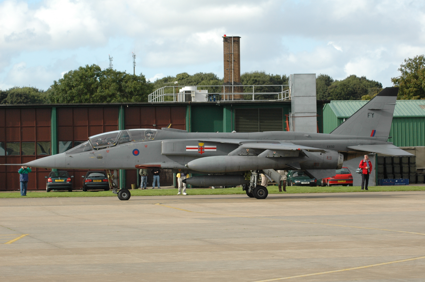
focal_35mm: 150
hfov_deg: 13.7
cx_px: 212
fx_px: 1769
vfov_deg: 9.1
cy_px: 141
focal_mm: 100
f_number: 8
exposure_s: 1/640
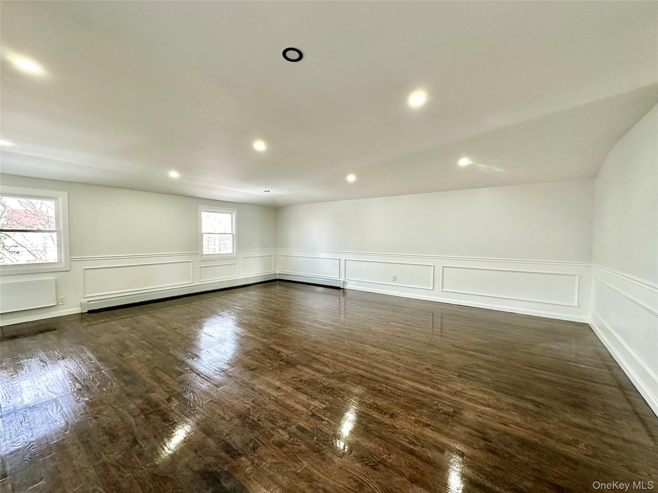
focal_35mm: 14
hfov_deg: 102.1
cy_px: 246
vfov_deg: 85.7
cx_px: 329
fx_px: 266
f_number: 2.2
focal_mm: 2.22
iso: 160
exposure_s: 1/60
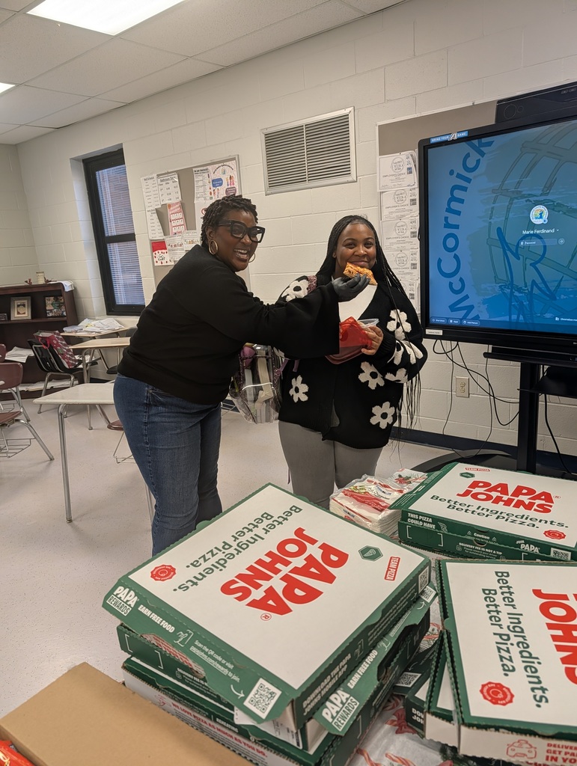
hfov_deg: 56.9
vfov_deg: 71.5
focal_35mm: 24
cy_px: 383
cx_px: 288
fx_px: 532
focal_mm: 6.9
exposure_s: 1/120
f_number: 1.68
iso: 92
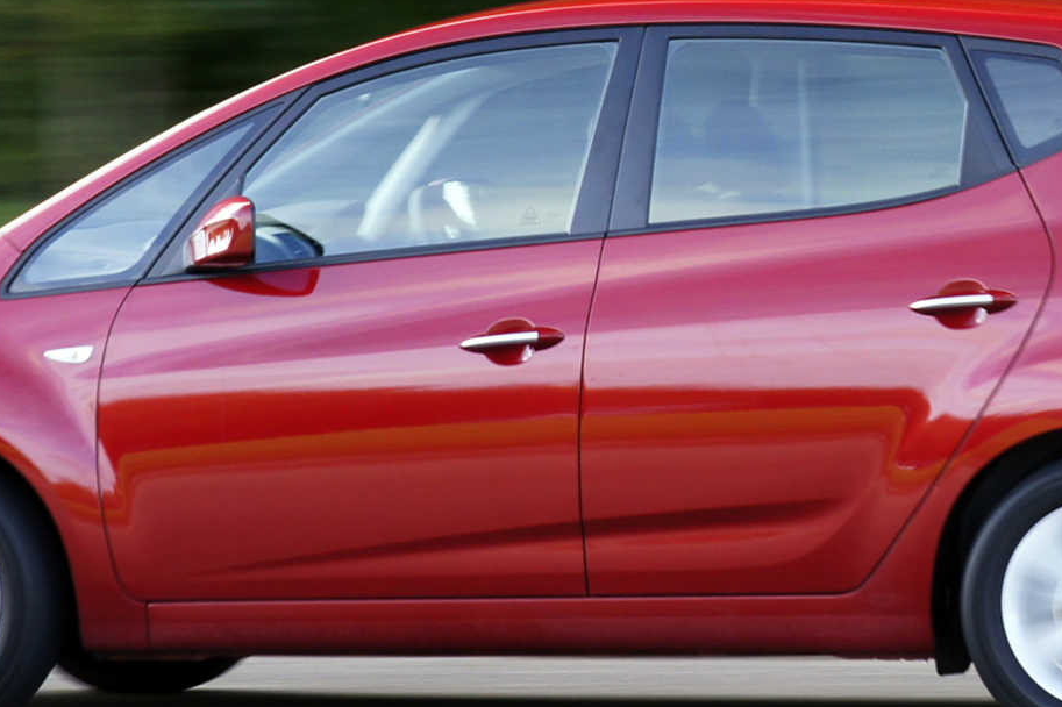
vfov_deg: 6.0
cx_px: 684
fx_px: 6782
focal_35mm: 230
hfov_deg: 8.9
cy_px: 192
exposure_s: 1/40
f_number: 5.6
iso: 200
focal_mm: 70
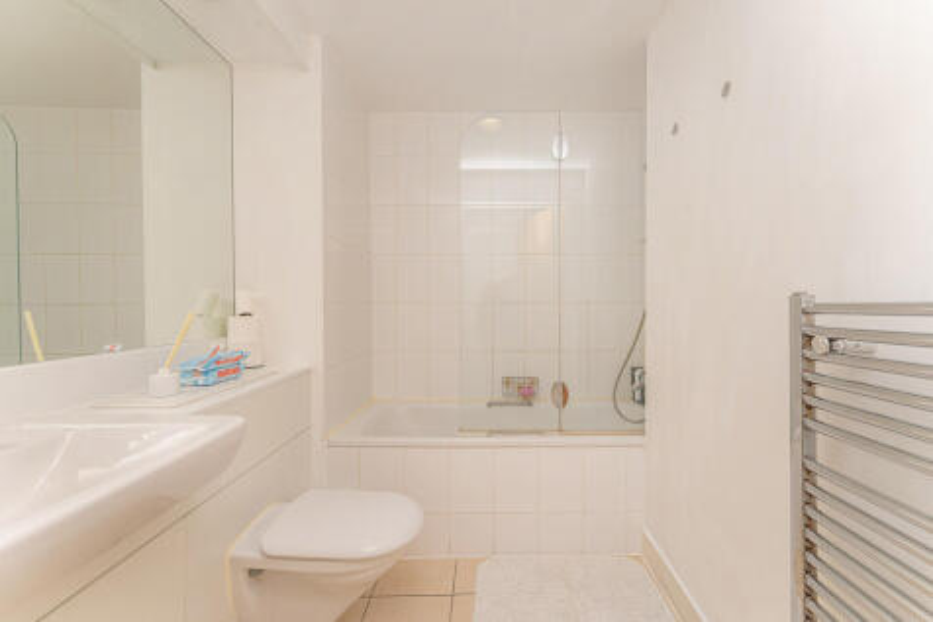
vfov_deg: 81.2
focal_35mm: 14
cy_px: 311
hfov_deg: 104.3
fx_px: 363
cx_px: 466
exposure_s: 1/60
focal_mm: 14
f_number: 8
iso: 250
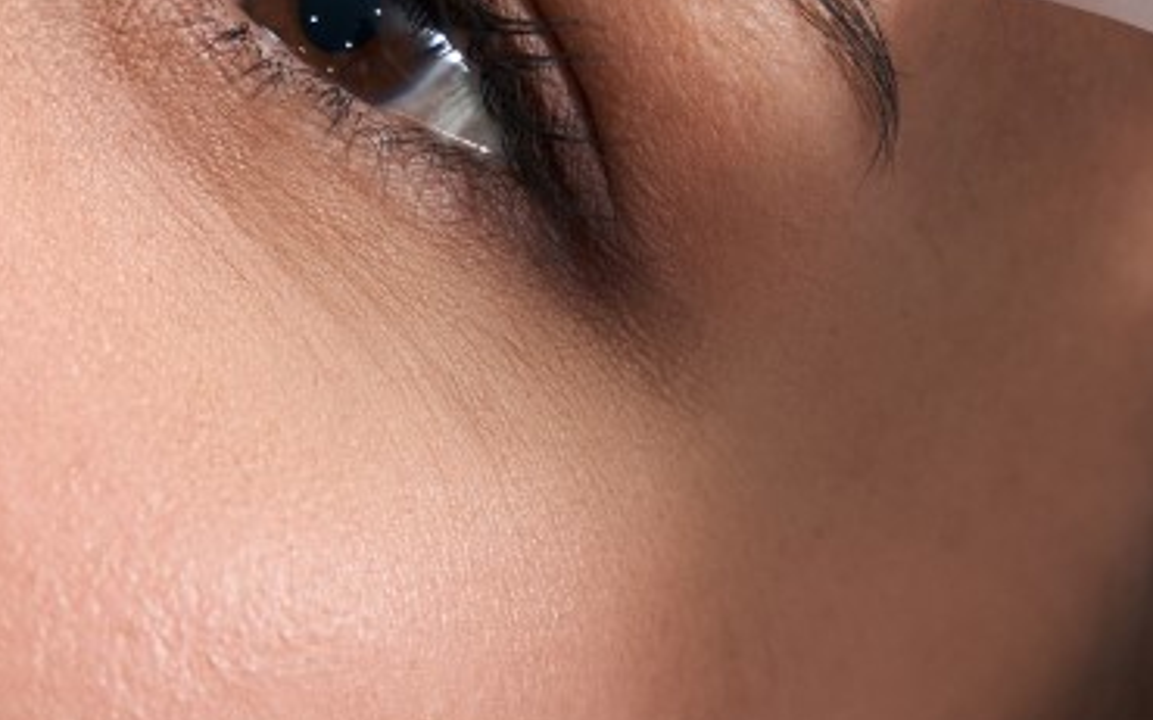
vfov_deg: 5.4
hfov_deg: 8.7
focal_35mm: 242
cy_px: 215
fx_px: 7593
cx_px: 530
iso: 320
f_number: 2.8
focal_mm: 45.7
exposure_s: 1/250
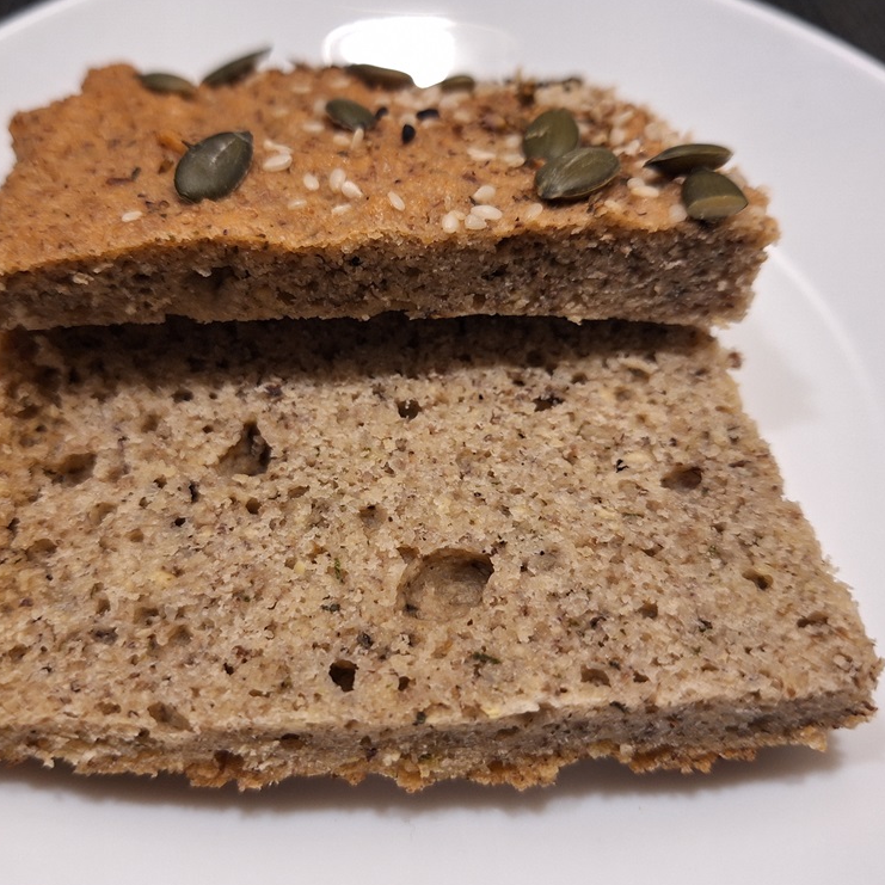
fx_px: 810
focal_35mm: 28
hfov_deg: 57.2
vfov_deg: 57.3
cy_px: 442
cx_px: 407
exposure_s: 1/50
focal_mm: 5.54
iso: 200
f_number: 1.8
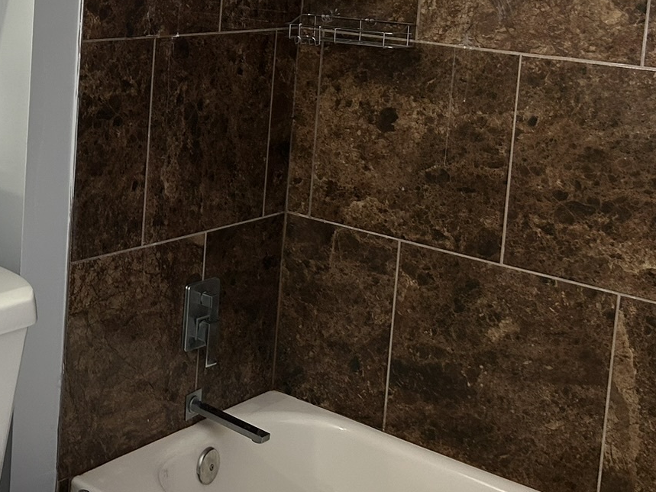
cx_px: -47
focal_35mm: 62
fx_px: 1175
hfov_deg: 28.6
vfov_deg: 22.9
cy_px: 28
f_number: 1.5
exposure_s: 1/60
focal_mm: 5.7
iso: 80
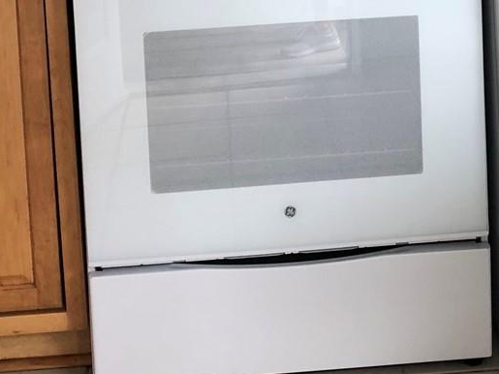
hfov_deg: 22.4
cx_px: 352
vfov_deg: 16.0
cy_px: -132
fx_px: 1254
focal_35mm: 87
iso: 40
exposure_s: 1/24
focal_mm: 3.99
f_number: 1.8
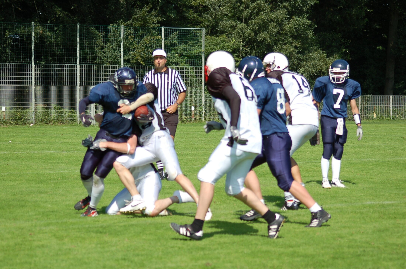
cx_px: 203
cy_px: 134
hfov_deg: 14.4
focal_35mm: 142
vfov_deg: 9.6
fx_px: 1604
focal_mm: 95
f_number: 5
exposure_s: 1/1250
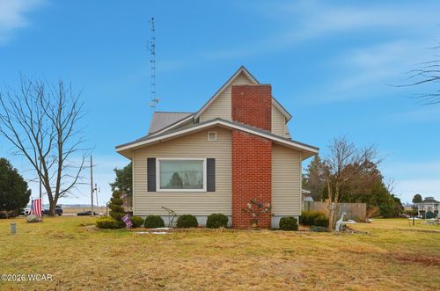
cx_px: 220
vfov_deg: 59.3
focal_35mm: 21
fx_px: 256
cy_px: 146
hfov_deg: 81.3
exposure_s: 1/2500
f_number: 9
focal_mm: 14
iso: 125
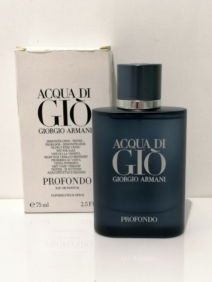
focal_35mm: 55
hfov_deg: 26.6
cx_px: 105
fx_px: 449
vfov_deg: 34.9
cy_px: 141
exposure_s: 1/50
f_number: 1.8
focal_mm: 4.75
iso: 160
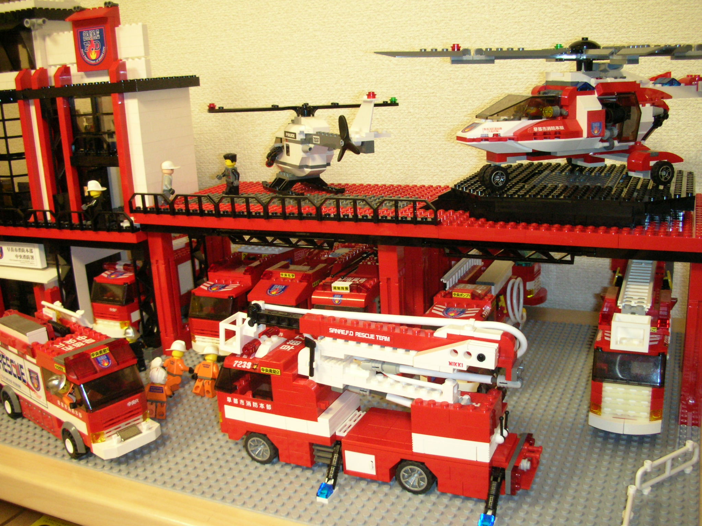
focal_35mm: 35
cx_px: 351
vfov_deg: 40.7
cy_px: 263
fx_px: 710
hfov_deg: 52.6
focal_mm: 5.8
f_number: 3
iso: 200
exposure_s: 1/22.7
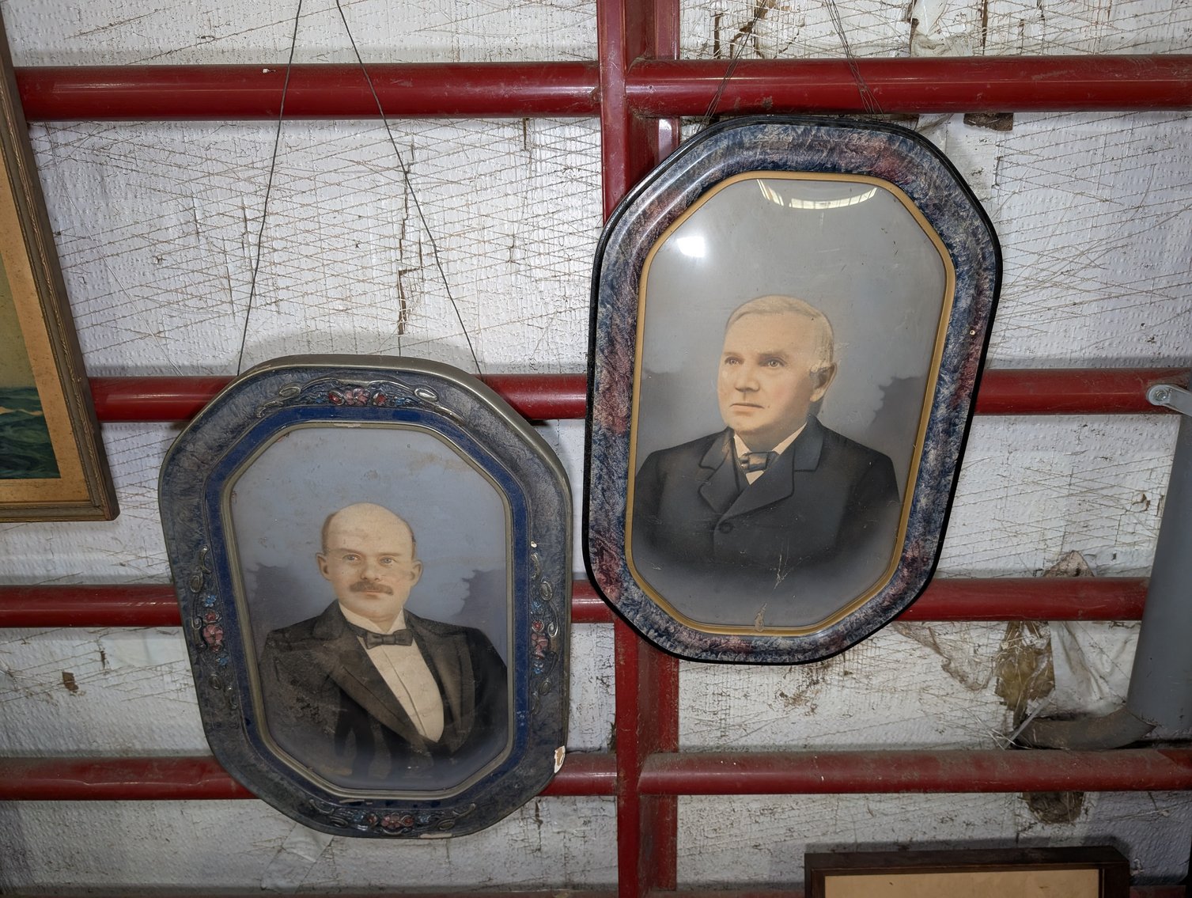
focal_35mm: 24
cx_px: 596
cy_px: 449
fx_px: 828
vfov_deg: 56.9
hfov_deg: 71.5
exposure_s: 1/60.5
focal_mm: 6.9
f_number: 1.68
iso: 231
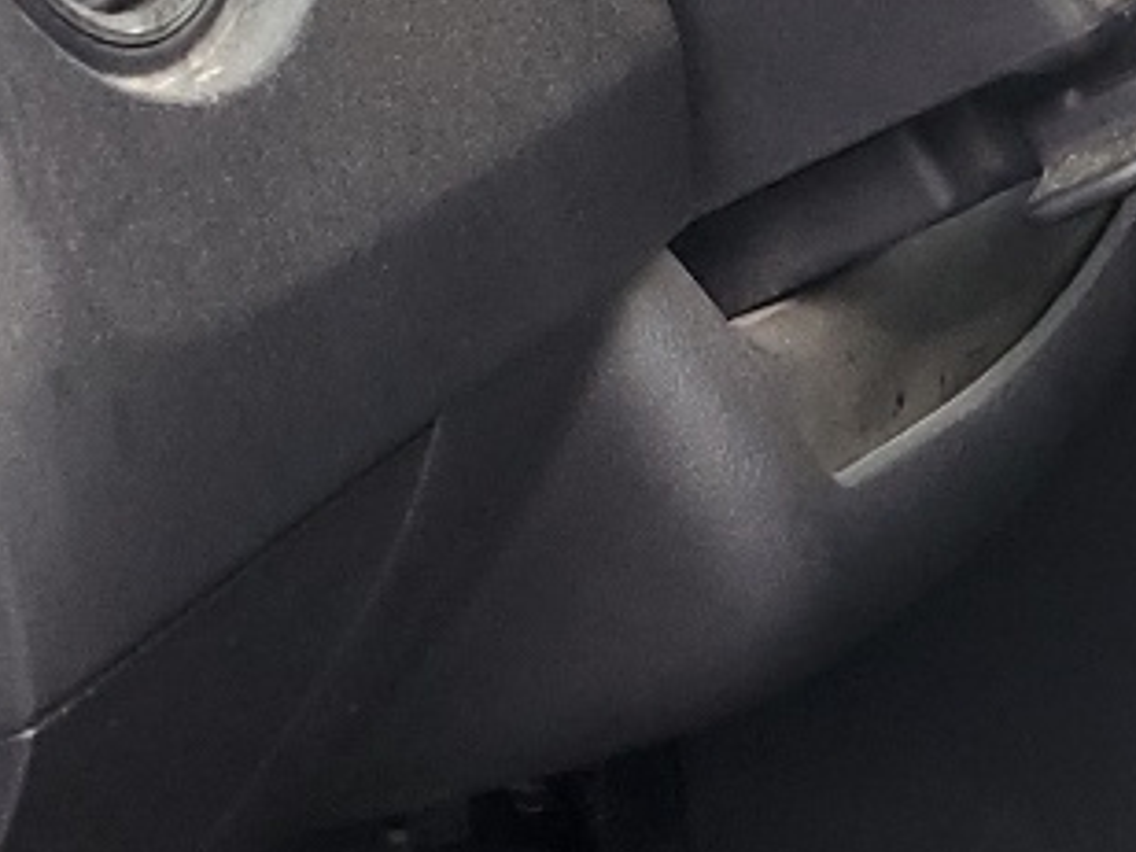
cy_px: 494
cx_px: 2372
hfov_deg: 12.6
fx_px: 4430
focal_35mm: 135
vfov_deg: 11.0
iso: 91
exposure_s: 1/100
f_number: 1.5
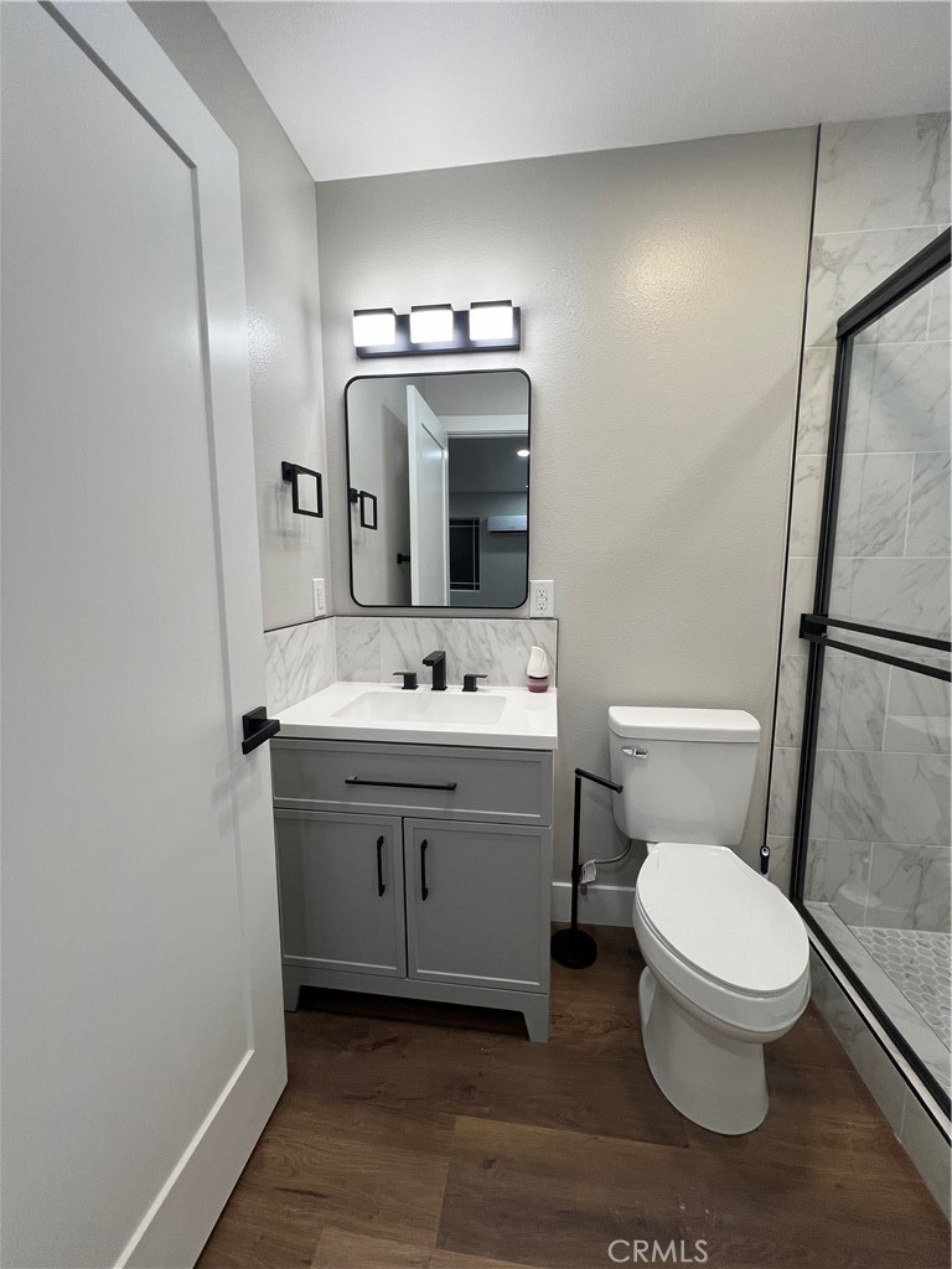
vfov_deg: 106.2
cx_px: 476
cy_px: 634
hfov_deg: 89.9
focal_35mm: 13
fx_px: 477
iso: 100
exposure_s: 1/120
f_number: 1.8
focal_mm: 1.57
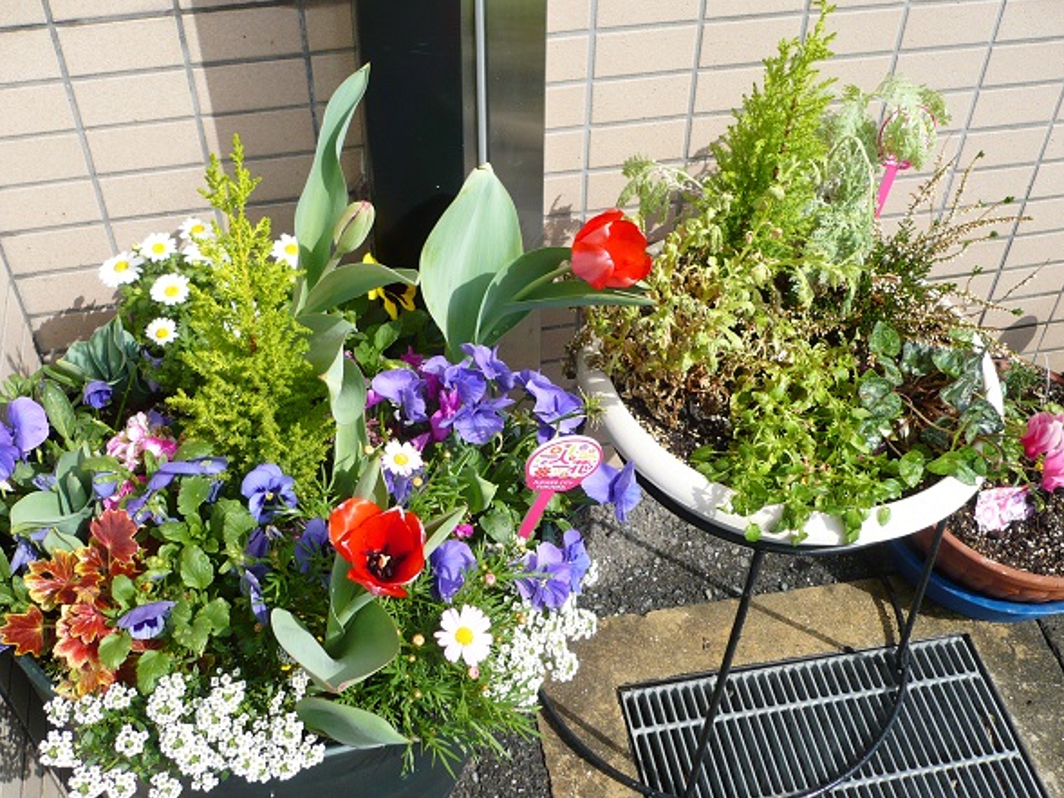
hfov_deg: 49.0
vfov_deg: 37.7
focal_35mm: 38
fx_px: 1168
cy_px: 388
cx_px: 508
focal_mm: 5.8
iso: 100
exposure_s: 1/800
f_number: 2.8
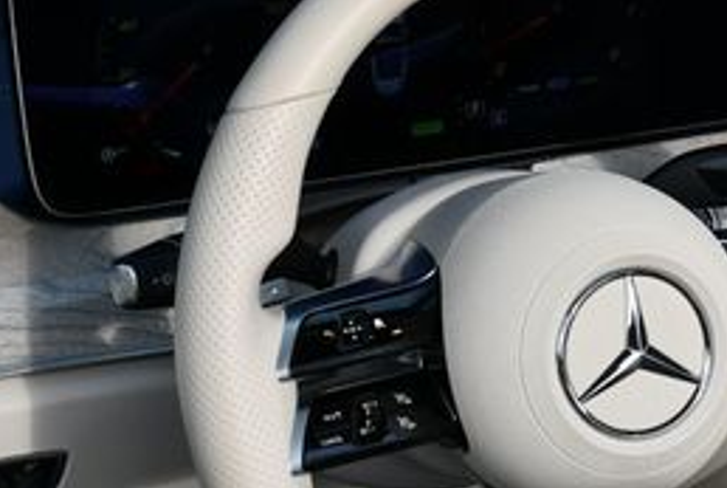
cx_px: 688
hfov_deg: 15.6
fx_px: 2610
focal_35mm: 129
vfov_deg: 10.7
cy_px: 327
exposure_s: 1/250
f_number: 8
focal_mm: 26
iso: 160
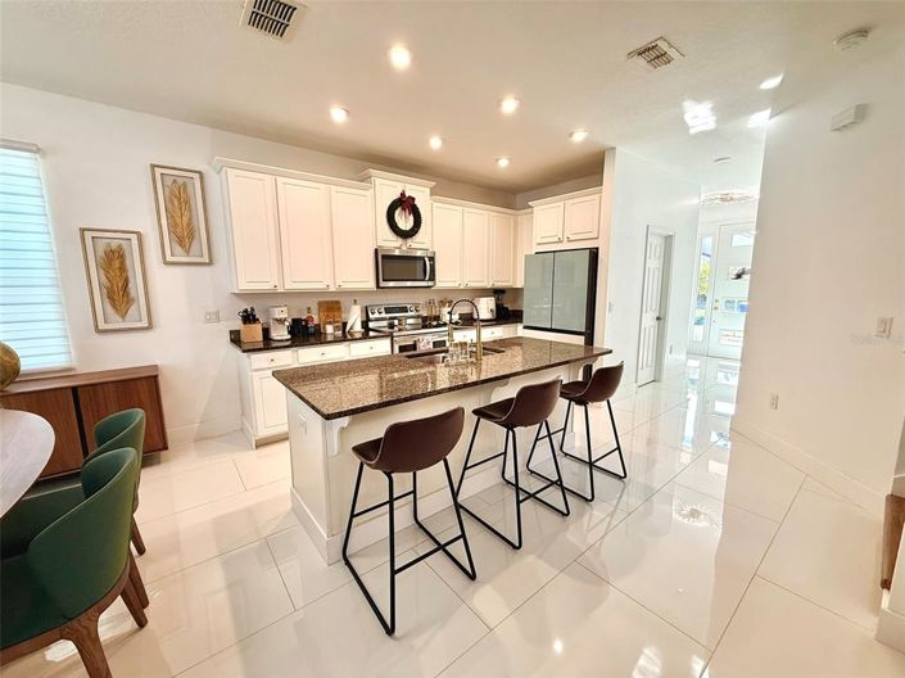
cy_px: 339
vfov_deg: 85.6
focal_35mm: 14
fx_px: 366
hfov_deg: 102.1
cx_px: 452
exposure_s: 1/120
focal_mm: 2.22
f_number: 2.2
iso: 125
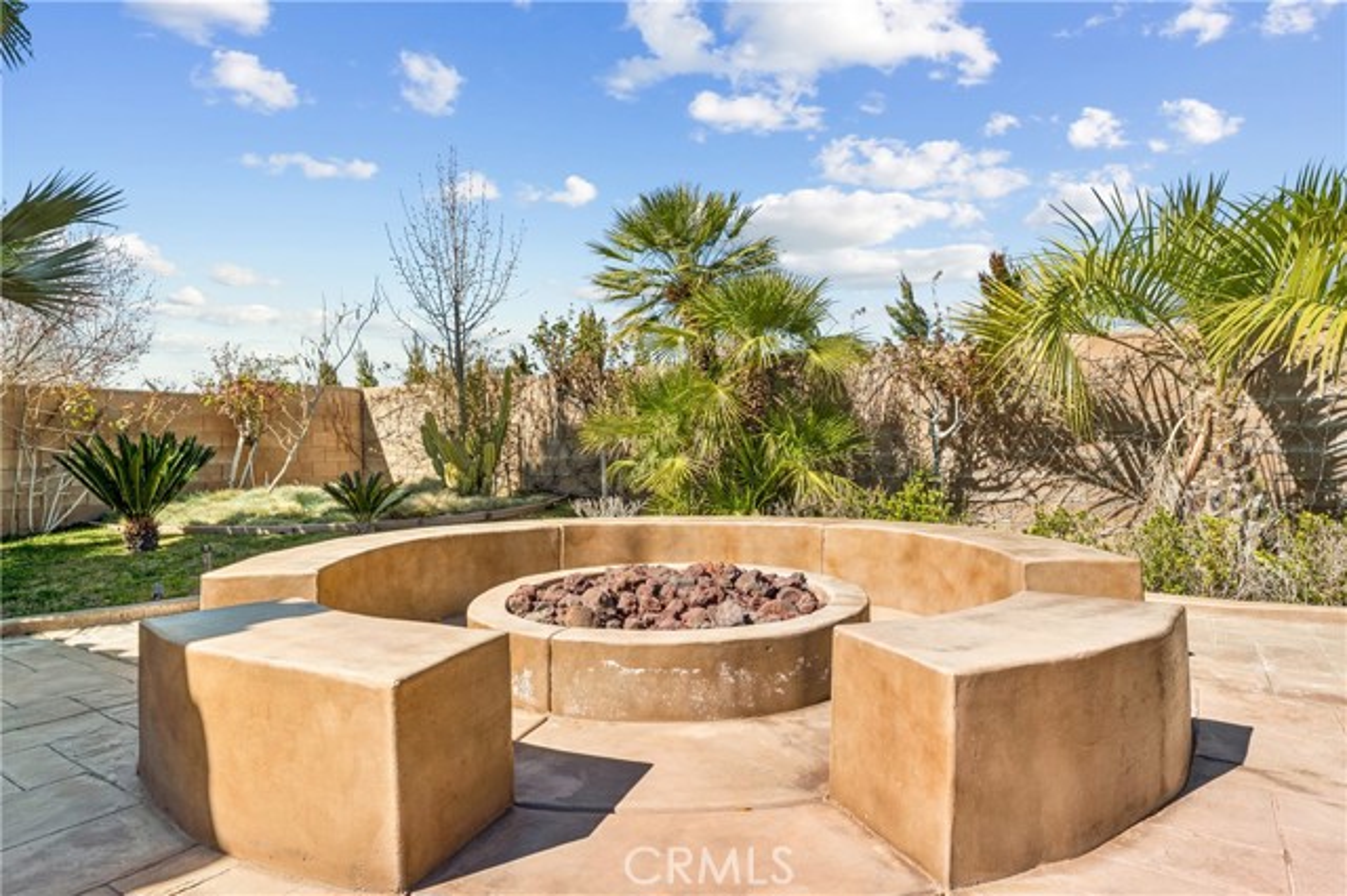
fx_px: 740
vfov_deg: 62.4
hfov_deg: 84.6
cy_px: 448
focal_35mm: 20
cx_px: 674
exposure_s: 1/40
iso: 100
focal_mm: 19.8
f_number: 22
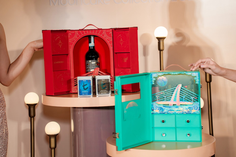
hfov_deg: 27.0
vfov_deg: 18.2
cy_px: 78
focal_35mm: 75
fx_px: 492
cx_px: 118
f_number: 3.5
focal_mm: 75
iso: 500
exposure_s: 1/200
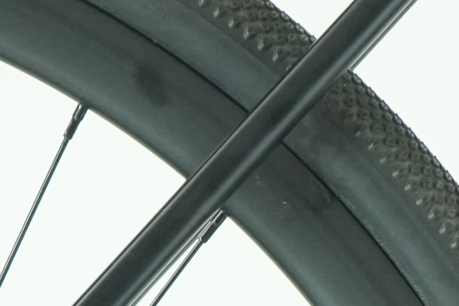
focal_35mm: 374
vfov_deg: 3.6
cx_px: 276
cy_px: 832
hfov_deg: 5.5
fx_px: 4767
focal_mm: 68
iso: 2500
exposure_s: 1/200
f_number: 5.6
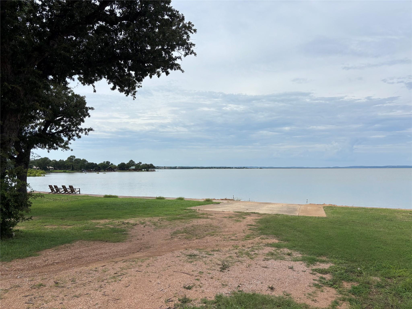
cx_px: 206
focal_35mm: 26
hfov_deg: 67.3
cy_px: 154
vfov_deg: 53.1
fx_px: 309
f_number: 1.6
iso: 50
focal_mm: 5.96
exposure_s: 1/6711
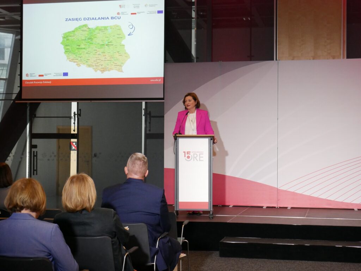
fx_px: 709
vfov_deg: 21.6
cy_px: 136
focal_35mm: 68
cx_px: 180
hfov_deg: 28.5
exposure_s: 1/80
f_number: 6.3
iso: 2500
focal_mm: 34
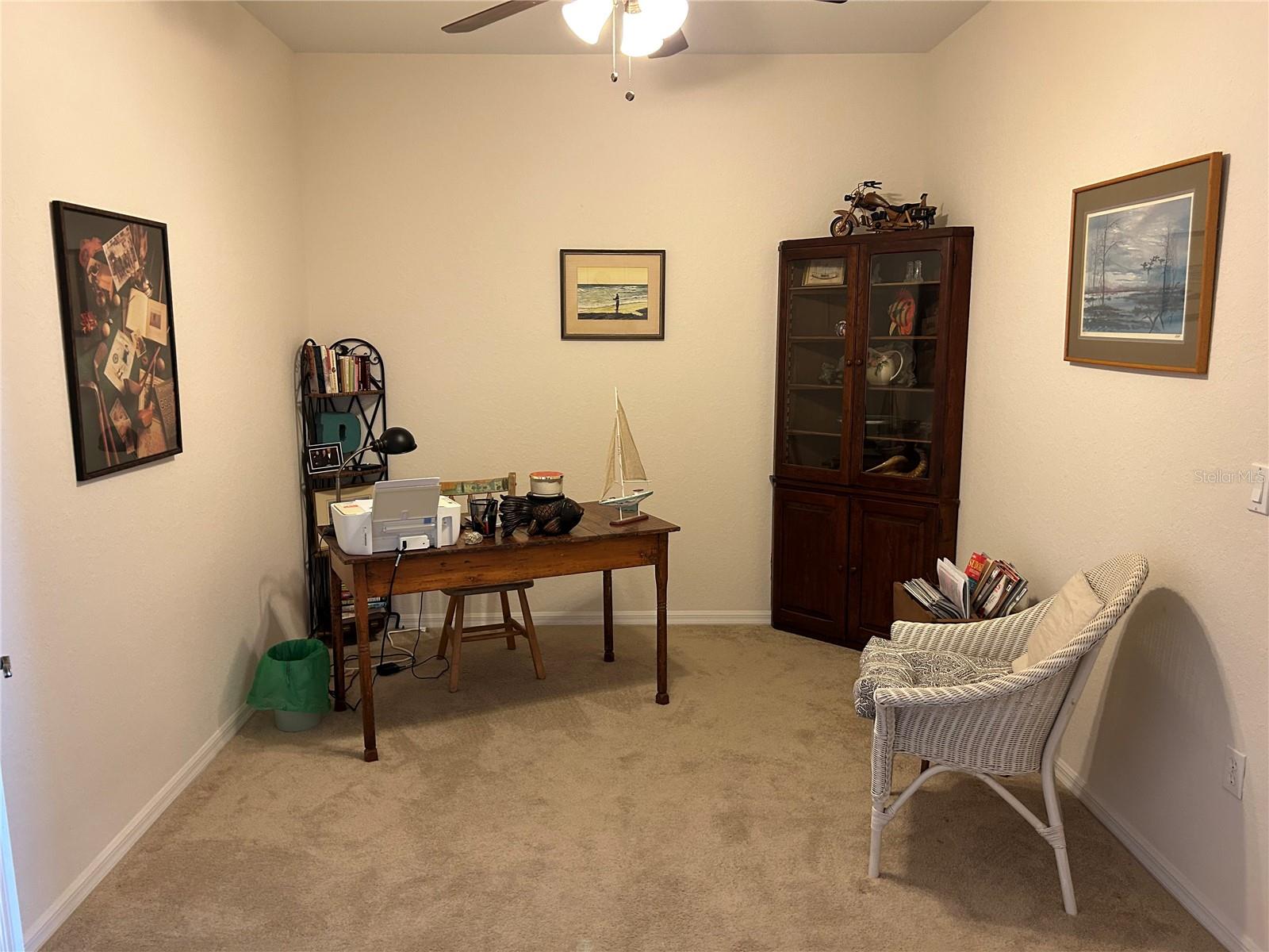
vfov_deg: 53.1
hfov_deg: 67.3
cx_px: 634
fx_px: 953
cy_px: 476
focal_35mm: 26
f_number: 1.5
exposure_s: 1/60
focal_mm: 5.7
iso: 200
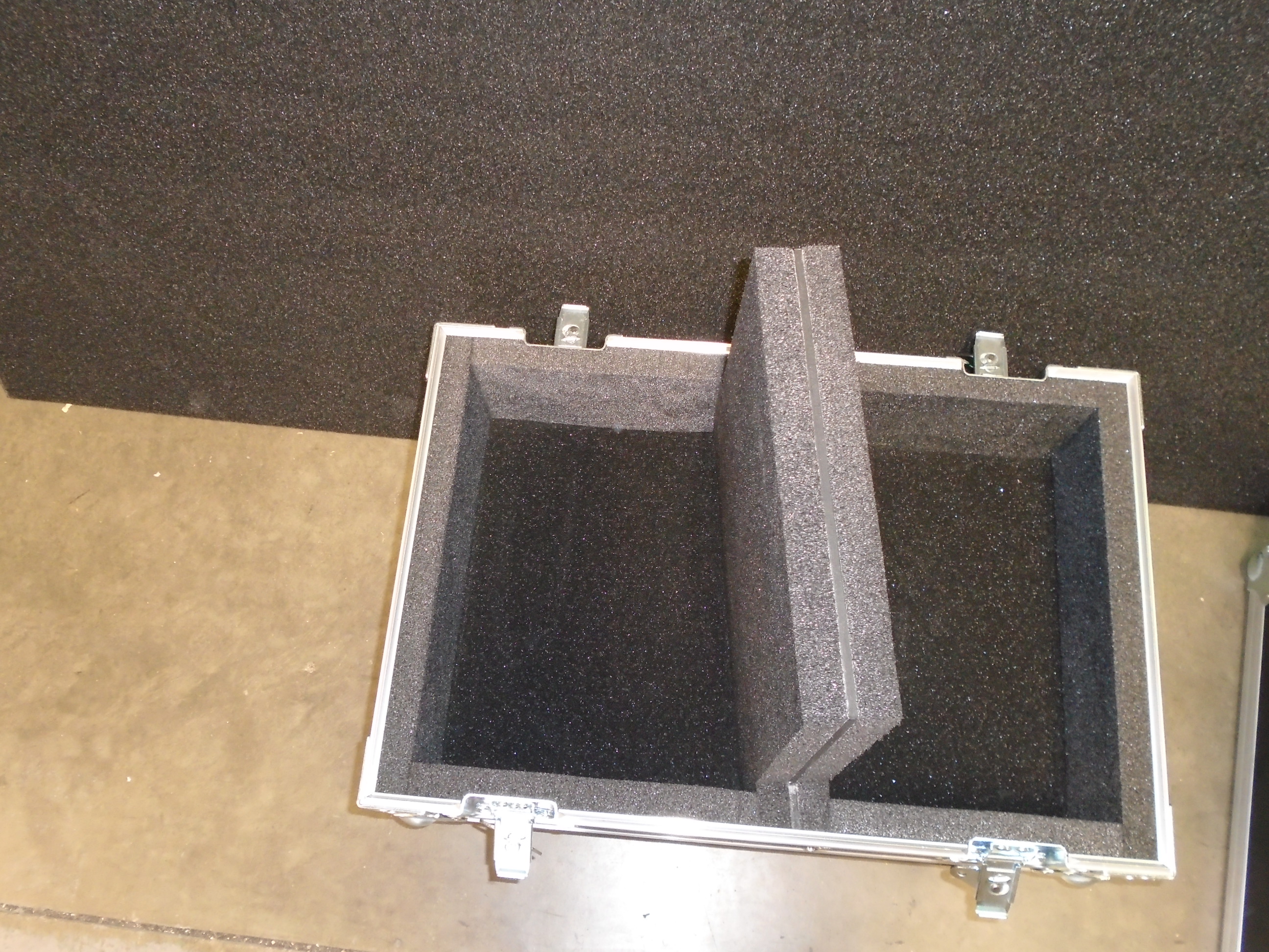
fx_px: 1136
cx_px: 634
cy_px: 476
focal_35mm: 31
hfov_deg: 58.4
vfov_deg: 45.4
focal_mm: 5.5
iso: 400
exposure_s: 1/40
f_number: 3.5
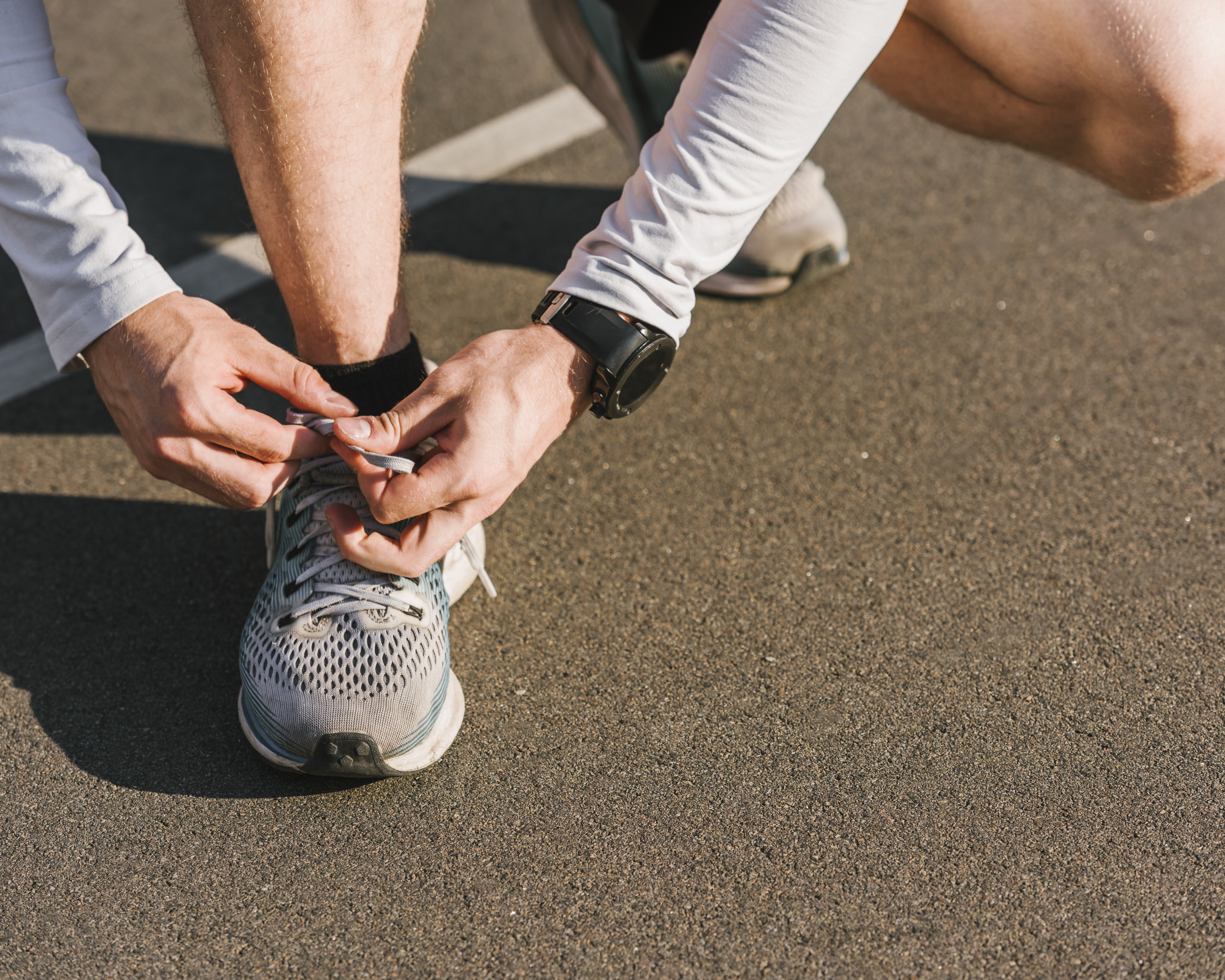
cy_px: 491
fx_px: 5329
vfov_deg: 10.5
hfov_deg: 13.1
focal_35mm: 147
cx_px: 636
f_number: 4.5
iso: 64
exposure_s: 1/400
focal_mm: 130
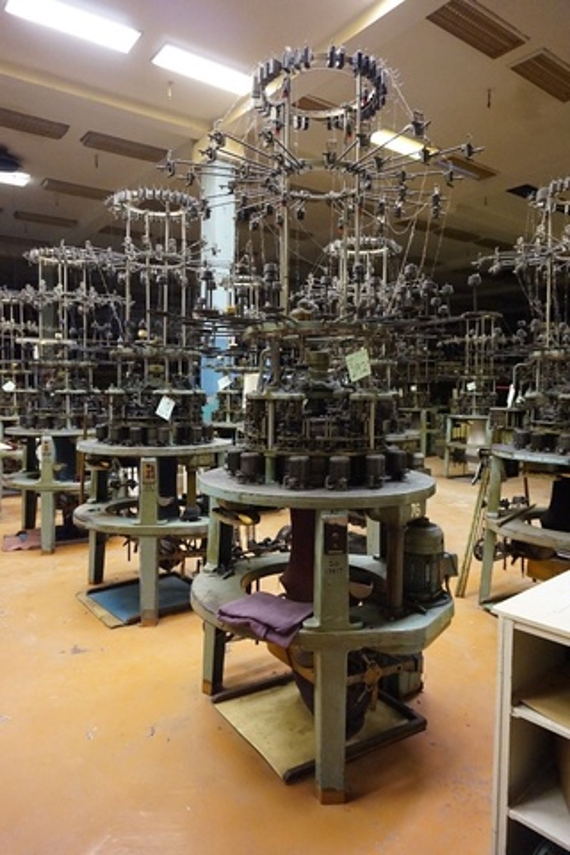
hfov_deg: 53.1
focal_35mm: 24
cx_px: 285
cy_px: 428
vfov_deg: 73.7
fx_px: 570
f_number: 3.5
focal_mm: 16
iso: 3200
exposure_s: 1/60
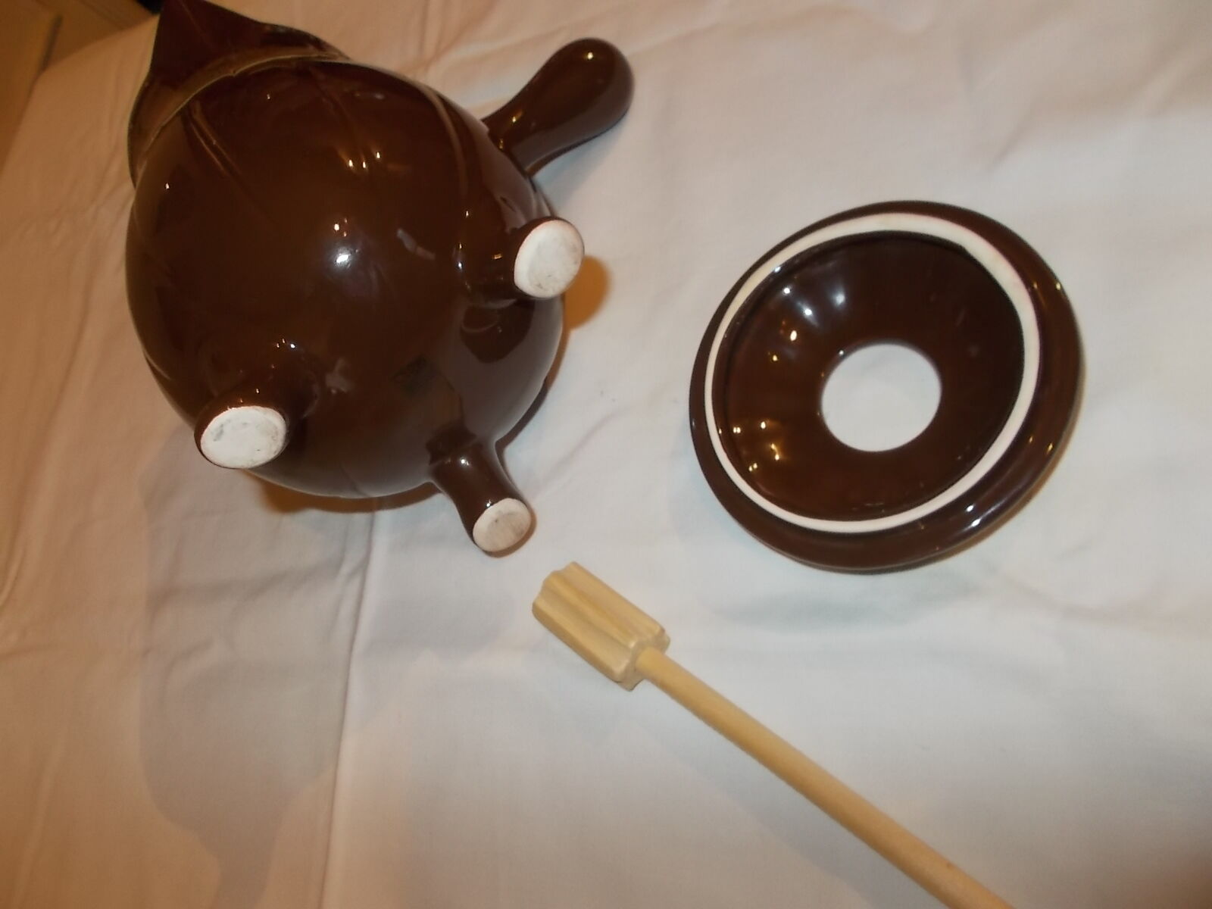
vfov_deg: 53.1
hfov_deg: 67.3
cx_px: 606
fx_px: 910
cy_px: 454
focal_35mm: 26
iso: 200
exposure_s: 1/25
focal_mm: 4.6
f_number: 3.2
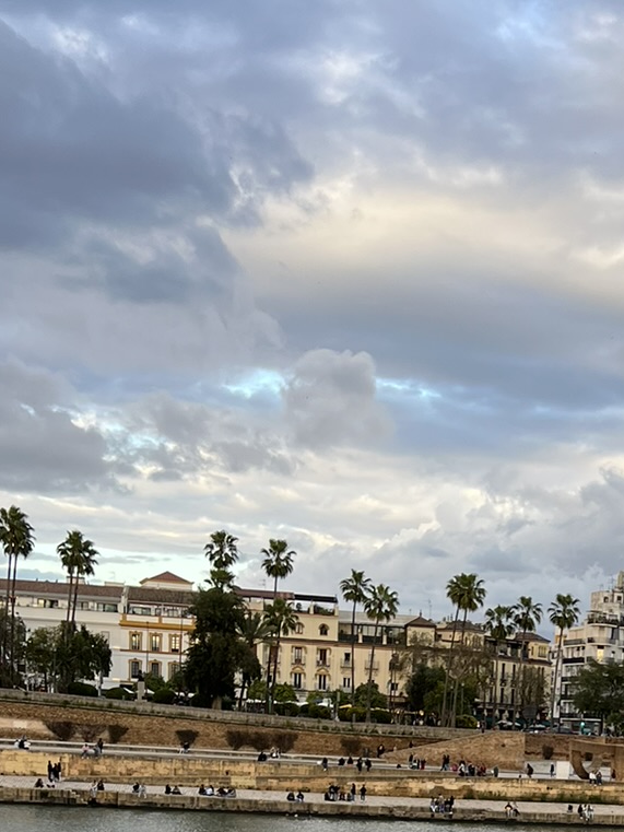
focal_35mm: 70
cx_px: 551
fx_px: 1682
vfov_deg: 25.6
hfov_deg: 20.6
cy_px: 927
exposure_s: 1/434
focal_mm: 5.7
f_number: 1.5
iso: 50
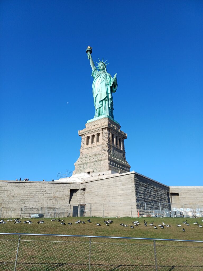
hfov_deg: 54.9
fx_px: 195
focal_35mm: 25
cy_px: 136
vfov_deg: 69.4
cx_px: 102
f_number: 1.8
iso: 50
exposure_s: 1/1259
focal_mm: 4.65
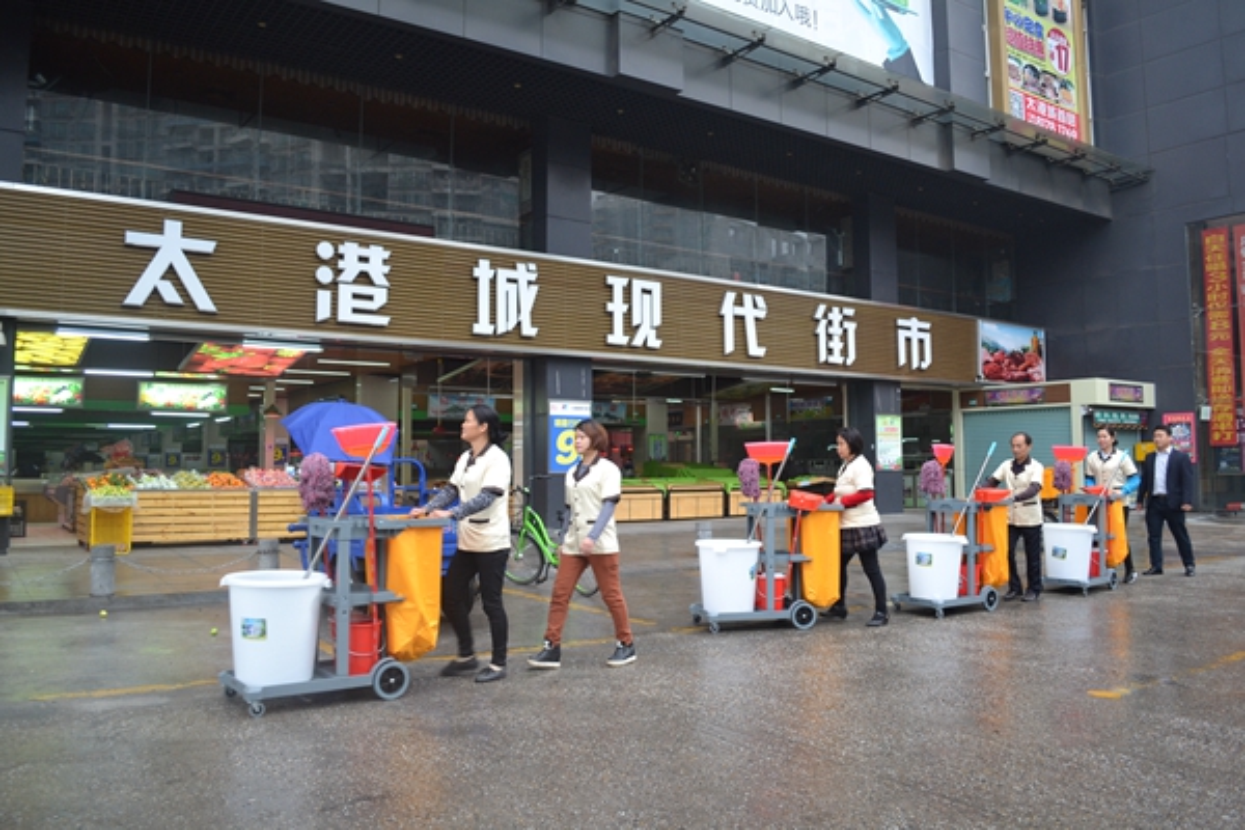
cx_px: 622
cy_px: 415
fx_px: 934
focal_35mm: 27
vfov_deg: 47.9
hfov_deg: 67.4
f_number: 4
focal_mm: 18
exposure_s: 1/60
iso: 400
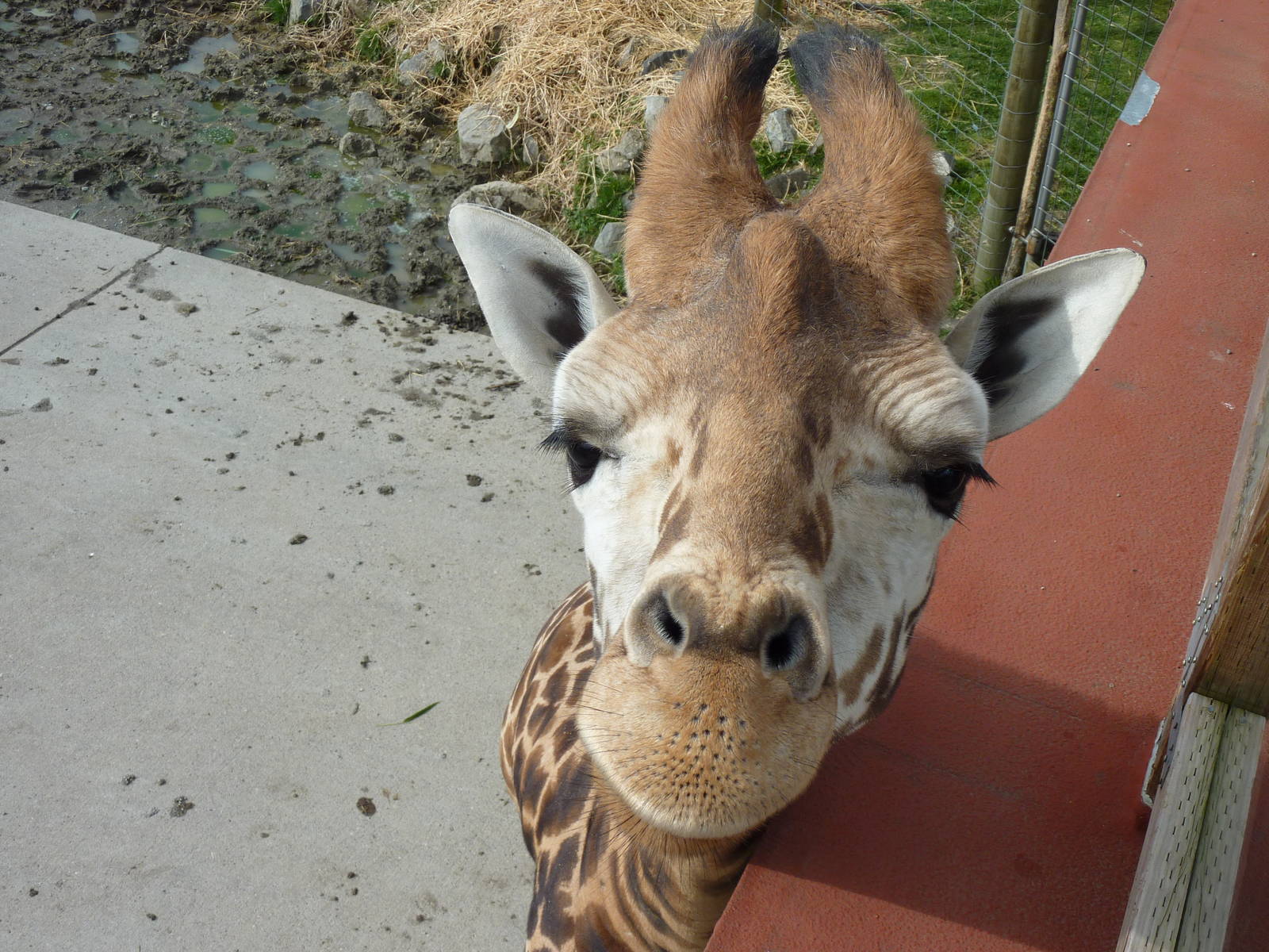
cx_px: 634
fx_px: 1650
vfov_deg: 32.2
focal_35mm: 45
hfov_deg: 42.1
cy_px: 476
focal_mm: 7.3
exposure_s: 1/500
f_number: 4
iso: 80
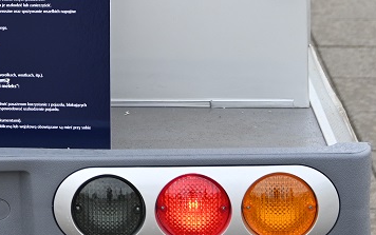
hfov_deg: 9.8
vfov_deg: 6.3
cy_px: -36
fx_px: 2112
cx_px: -210
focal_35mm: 206
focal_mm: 40
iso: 200
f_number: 4
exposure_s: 1/250
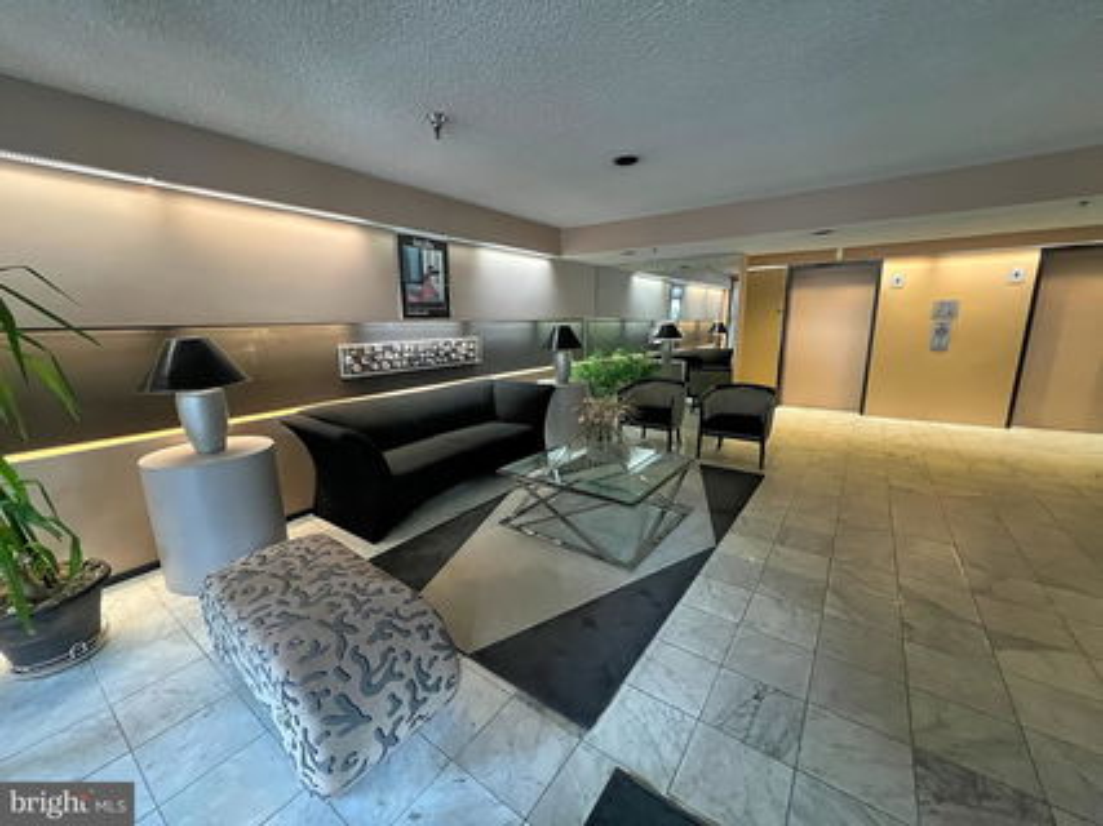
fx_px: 414
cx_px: 552
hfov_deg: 106.2
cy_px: 413
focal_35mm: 13
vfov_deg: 89.9
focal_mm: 1.6
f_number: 1.8
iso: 800
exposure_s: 1/40
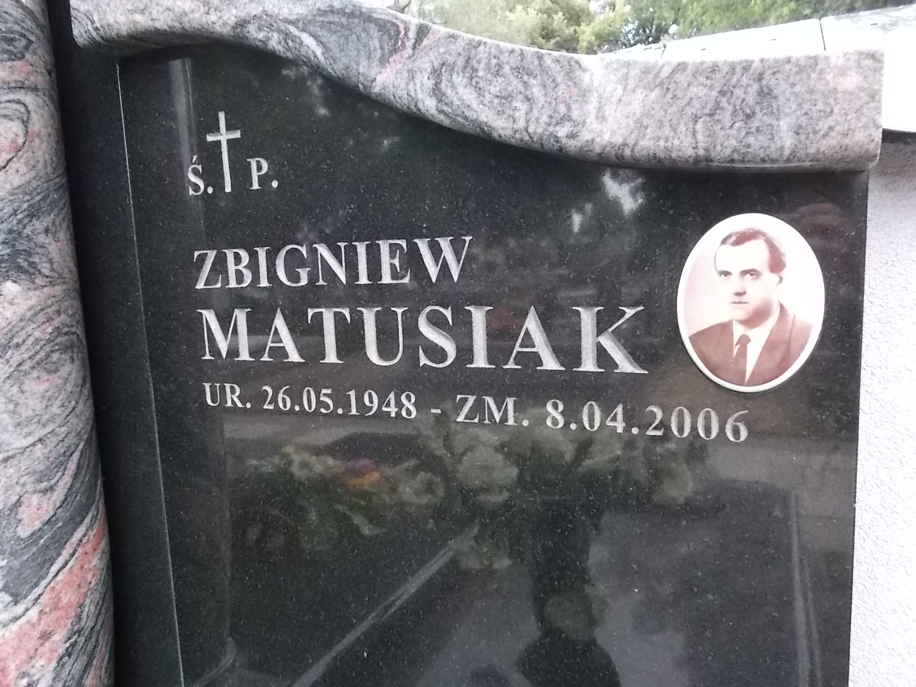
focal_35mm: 26
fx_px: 688
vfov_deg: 53.1
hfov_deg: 67.3
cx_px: 458
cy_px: 344
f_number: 3.2
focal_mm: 4.6
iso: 400
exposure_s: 1/200
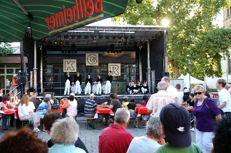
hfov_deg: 53.2
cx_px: 116
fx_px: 231
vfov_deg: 36.8
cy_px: 76
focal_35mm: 36
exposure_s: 1/50
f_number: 5.6
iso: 100
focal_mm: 24
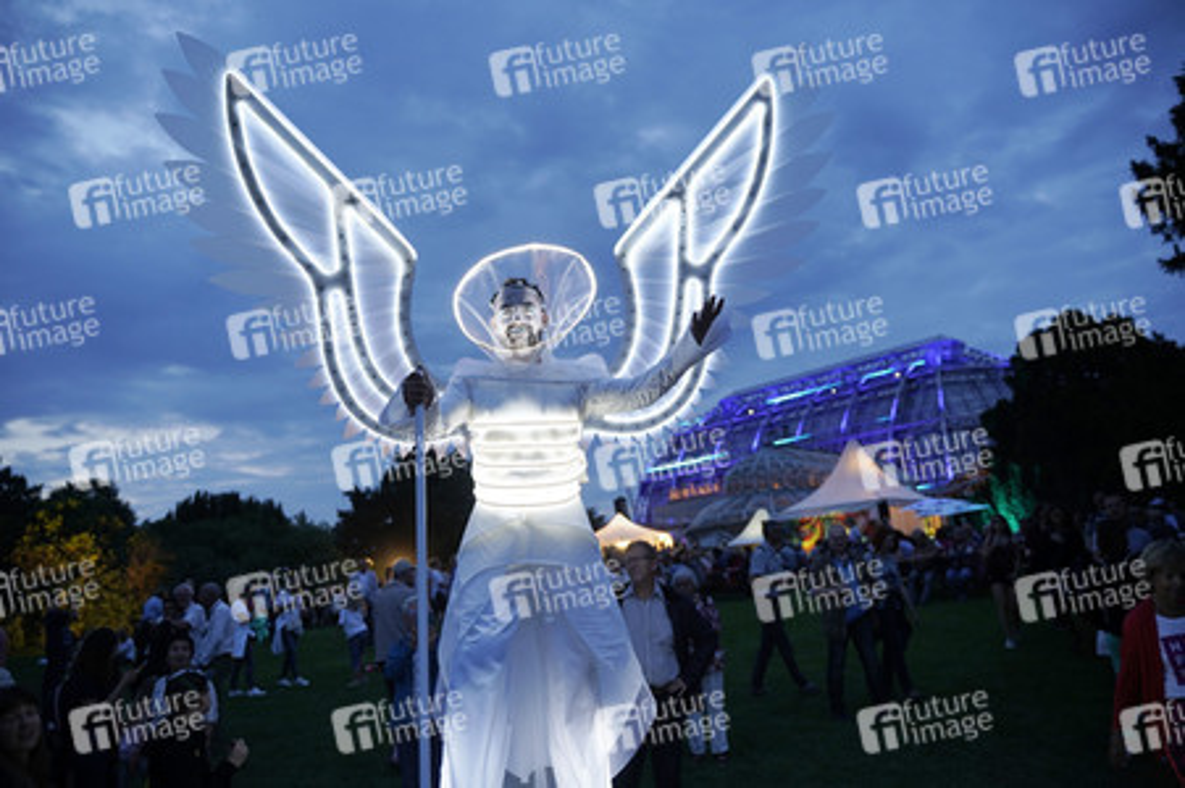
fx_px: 987
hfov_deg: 62.0
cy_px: 394
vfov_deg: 43.5
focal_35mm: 30
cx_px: 592
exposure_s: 1/125
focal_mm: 30
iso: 800
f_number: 2.8
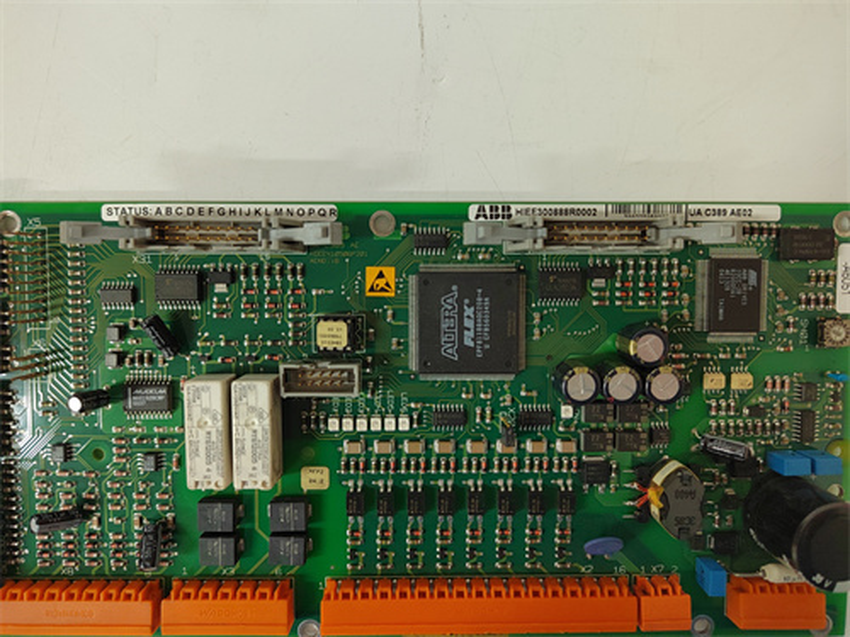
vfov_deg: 58.9
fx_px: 565
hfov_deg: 73.9
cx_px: 425
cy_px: 318
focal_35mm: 23
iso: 1703
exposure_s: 1/60
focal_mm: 5.52
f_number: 1.9
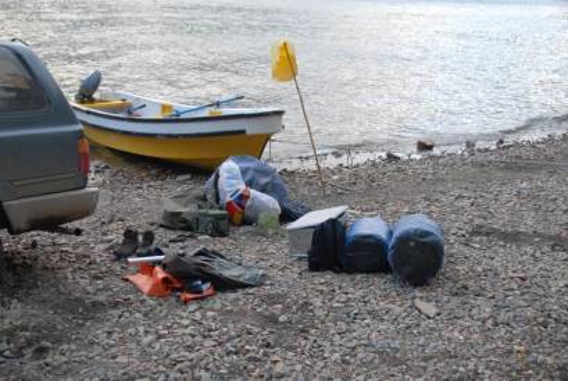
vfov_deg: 33.1
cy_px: 190
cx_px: 284
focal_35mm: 40
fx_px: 640
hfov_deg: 47.9
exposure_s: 1/30
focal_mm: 27
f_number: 4
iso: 250
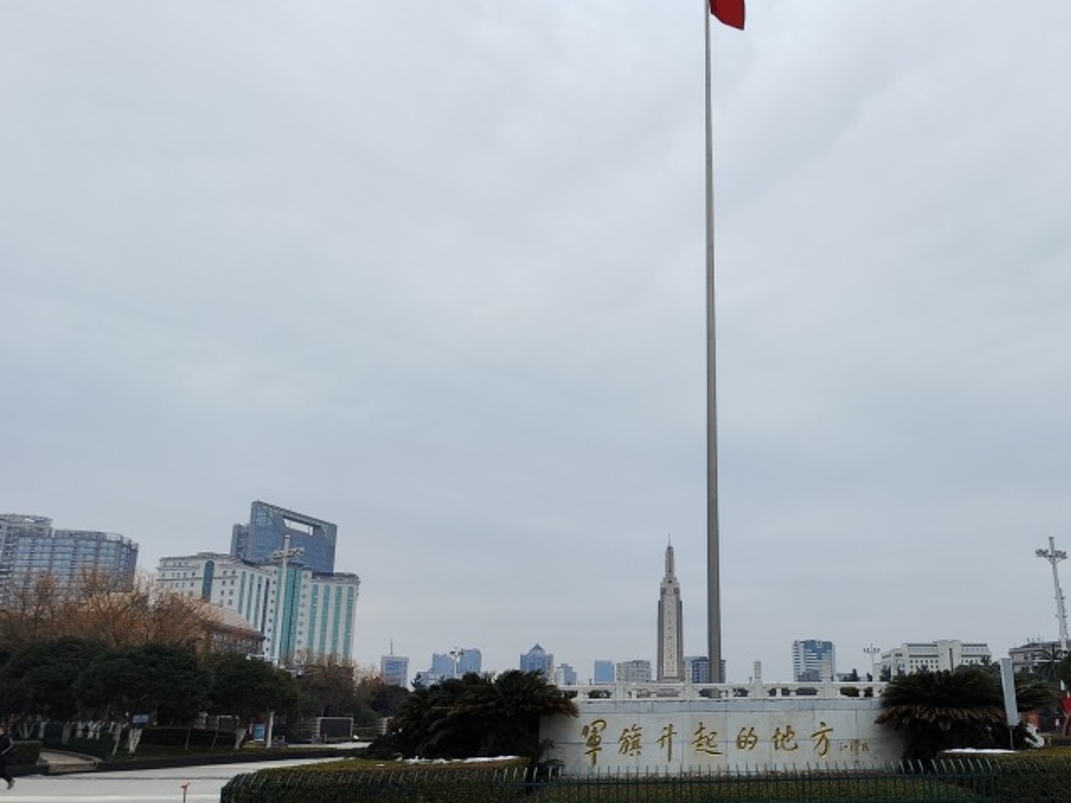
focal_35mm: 22
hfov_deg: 74.7
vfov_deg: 60.7
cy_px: 475
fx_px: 681
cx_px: 687
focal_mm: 2.16
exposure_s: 1/339
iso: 50
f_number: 2.2
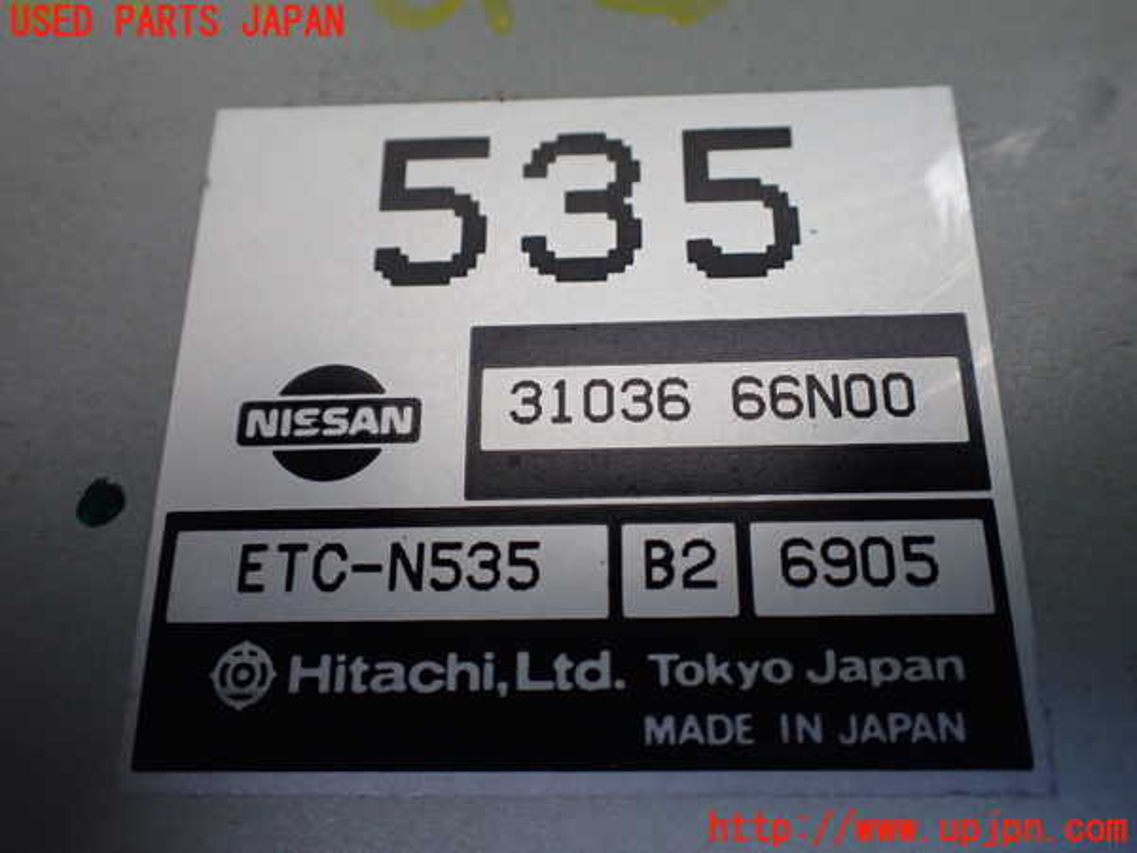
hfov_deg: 60.0
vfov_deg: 46.8
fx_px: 985
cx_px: 568
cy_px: 426
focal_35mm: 30
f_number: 2.3
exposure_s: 1/125
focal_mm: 5.4
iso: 400
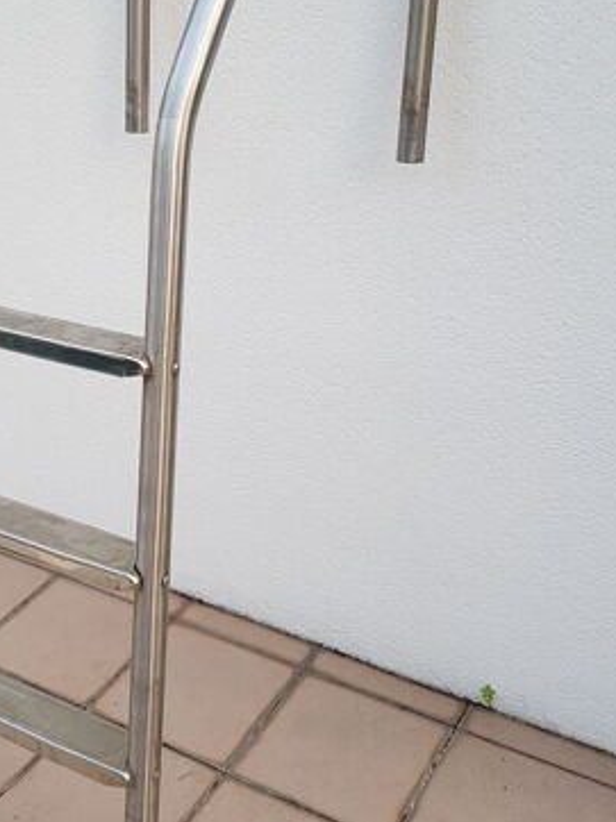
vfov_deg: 41.0
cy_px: 313
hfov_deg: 31.0
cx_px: 159
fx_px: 1093
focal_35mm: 46
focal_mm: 4.2
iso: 40
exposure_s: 1/149
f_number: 1.7
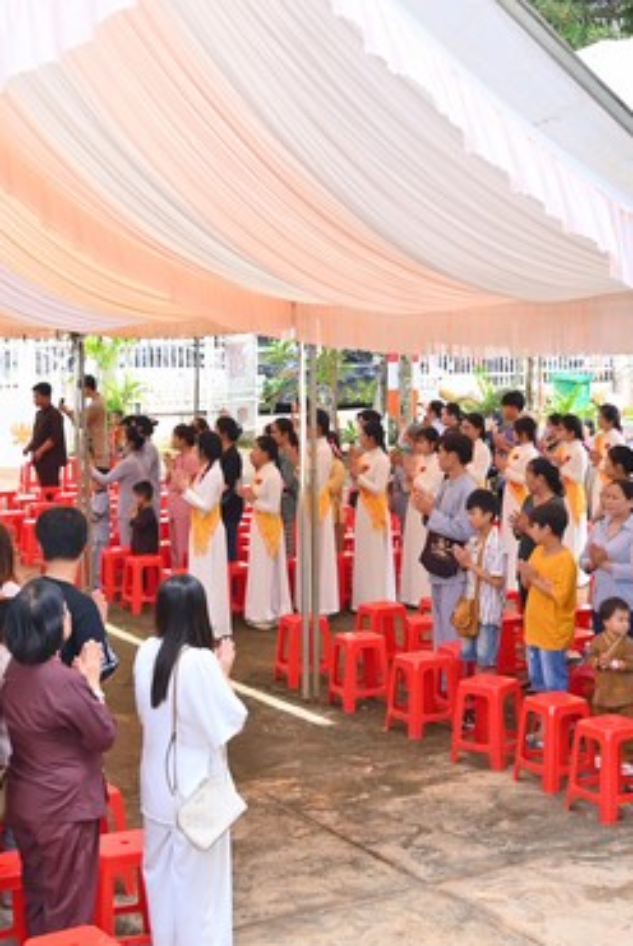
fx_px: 1474
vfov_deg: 35.6
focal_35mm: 56
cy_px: 468
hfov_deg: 24.2
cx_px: 337
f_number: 5
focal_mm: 32
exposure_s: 1/125
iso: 200
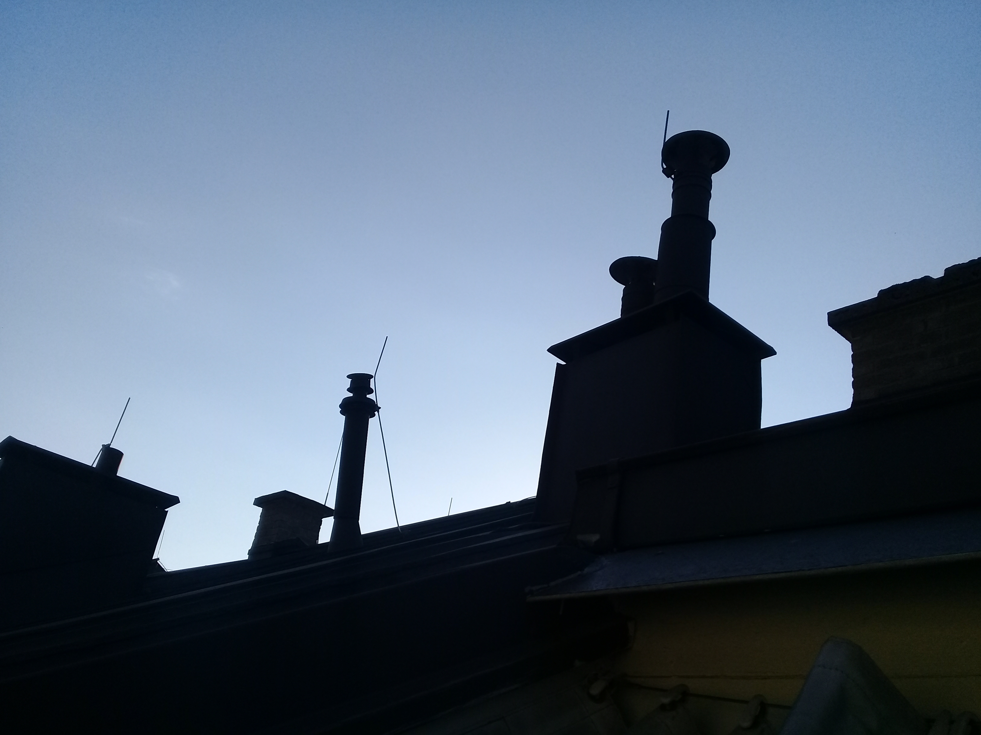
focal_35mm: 31
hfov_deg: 58.4
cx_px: 490
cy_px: 368
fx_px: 879
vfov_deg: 45.4
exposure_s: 1/2123
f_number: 2.2
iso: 50
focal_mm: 3.3
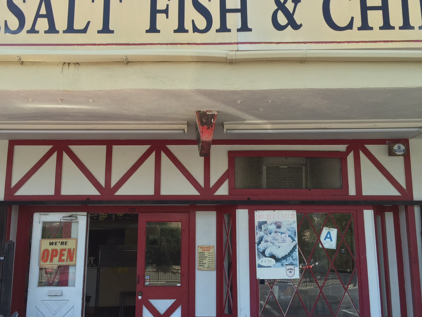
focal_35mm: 41
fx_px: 500
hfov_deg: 45.8
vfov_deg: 35.1
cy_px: 151
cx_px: 203
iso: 32
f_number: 2.2
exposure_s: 1/384
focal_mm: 4.15
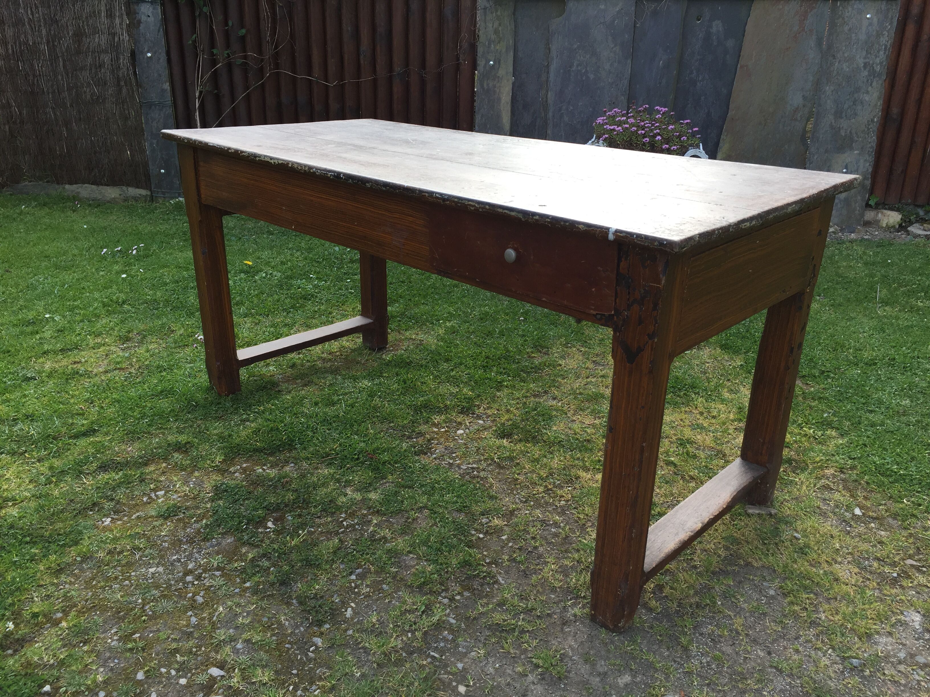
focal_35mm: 29
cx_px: 465
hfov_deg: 61.7
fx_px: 779
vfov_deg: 48.2
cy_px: 348
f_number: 2.2
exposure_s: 1/198
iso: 32
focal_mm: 4.15
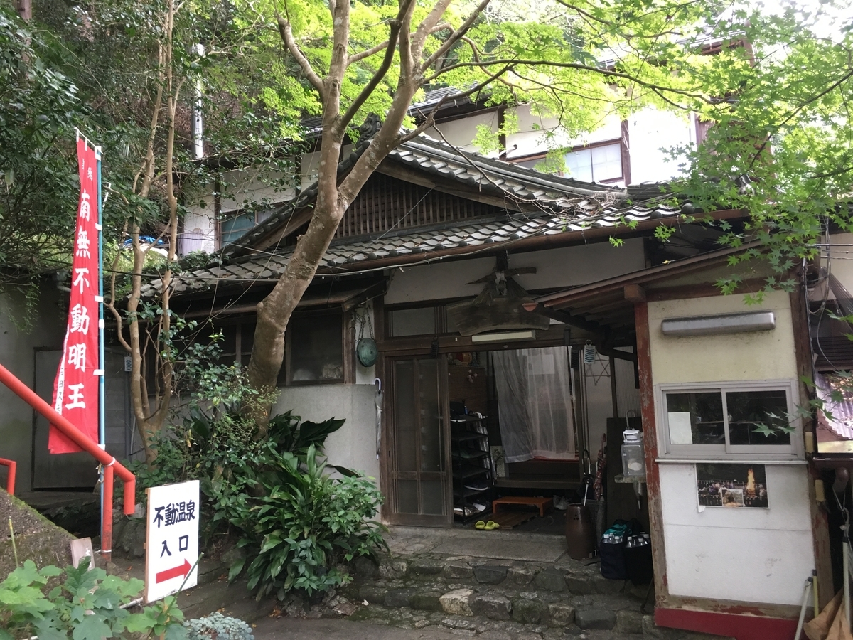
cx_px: 426
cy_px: 320
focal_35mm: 29
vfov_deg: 48.2
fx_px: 715
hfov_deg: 61.7
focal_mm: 4.15
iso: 100
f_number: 2.2
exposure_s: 1/30
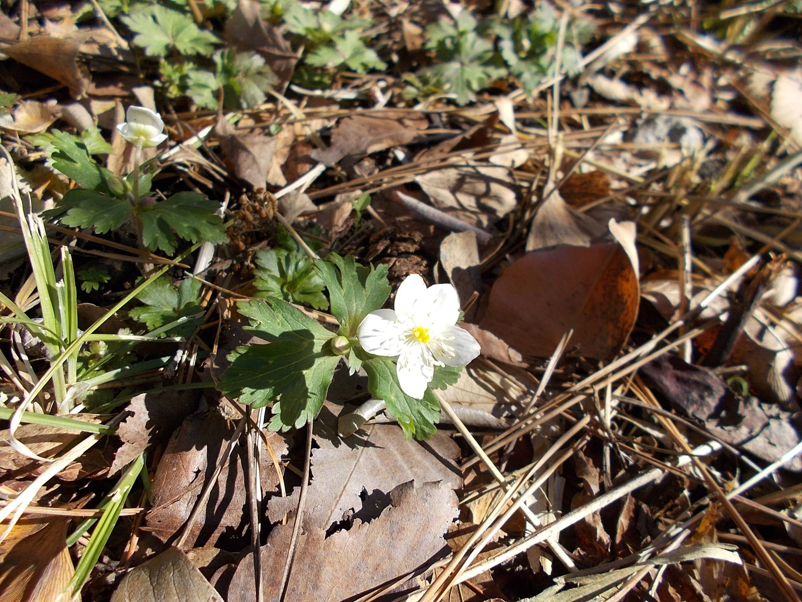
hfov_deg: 67.3
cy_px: 301
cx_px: 401
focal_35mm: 26
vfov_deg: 53.1
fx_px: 602
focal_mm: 4.6
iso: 80
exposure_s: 1/100
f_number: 8
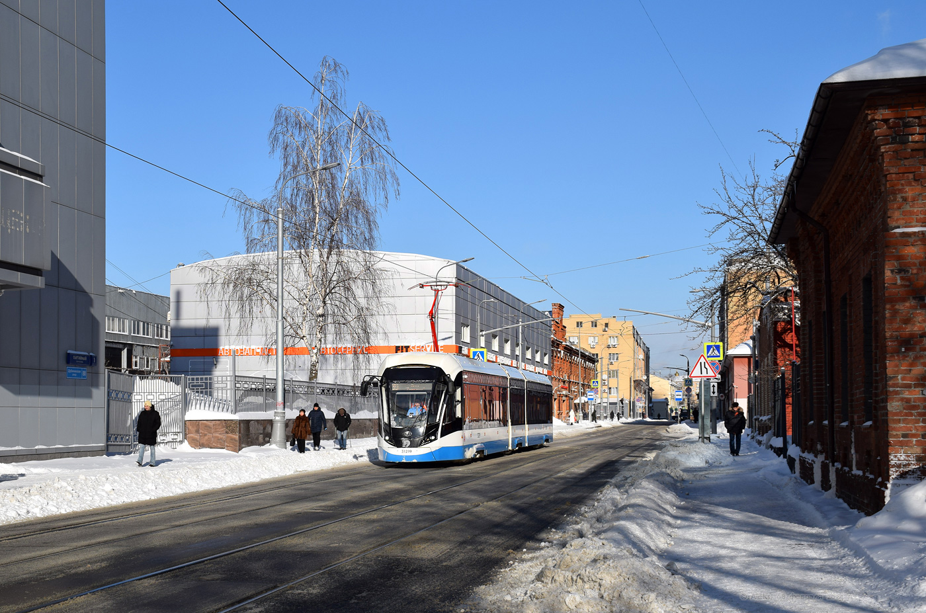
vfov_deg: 27.9
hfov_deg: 41.2
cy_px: 306
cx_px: 463
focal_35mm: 48
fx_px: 1232
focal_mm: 32
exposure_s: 1/800
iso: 200
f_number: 10
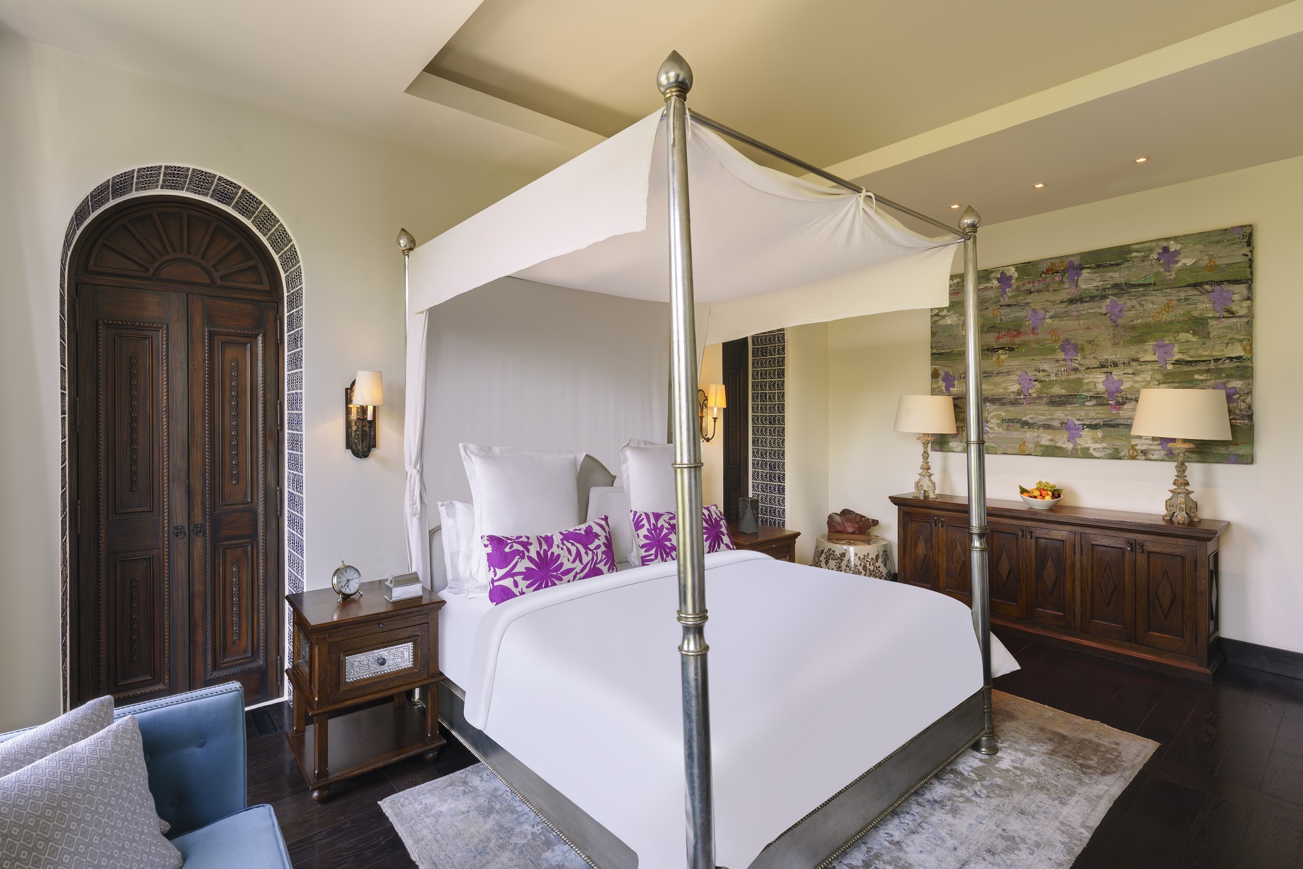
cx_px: 652
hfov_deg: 93.3
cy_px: 434
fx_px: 615
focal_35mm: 17
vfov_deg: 70.5
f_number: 11
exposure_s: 1/2.5
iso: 100
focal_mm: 17
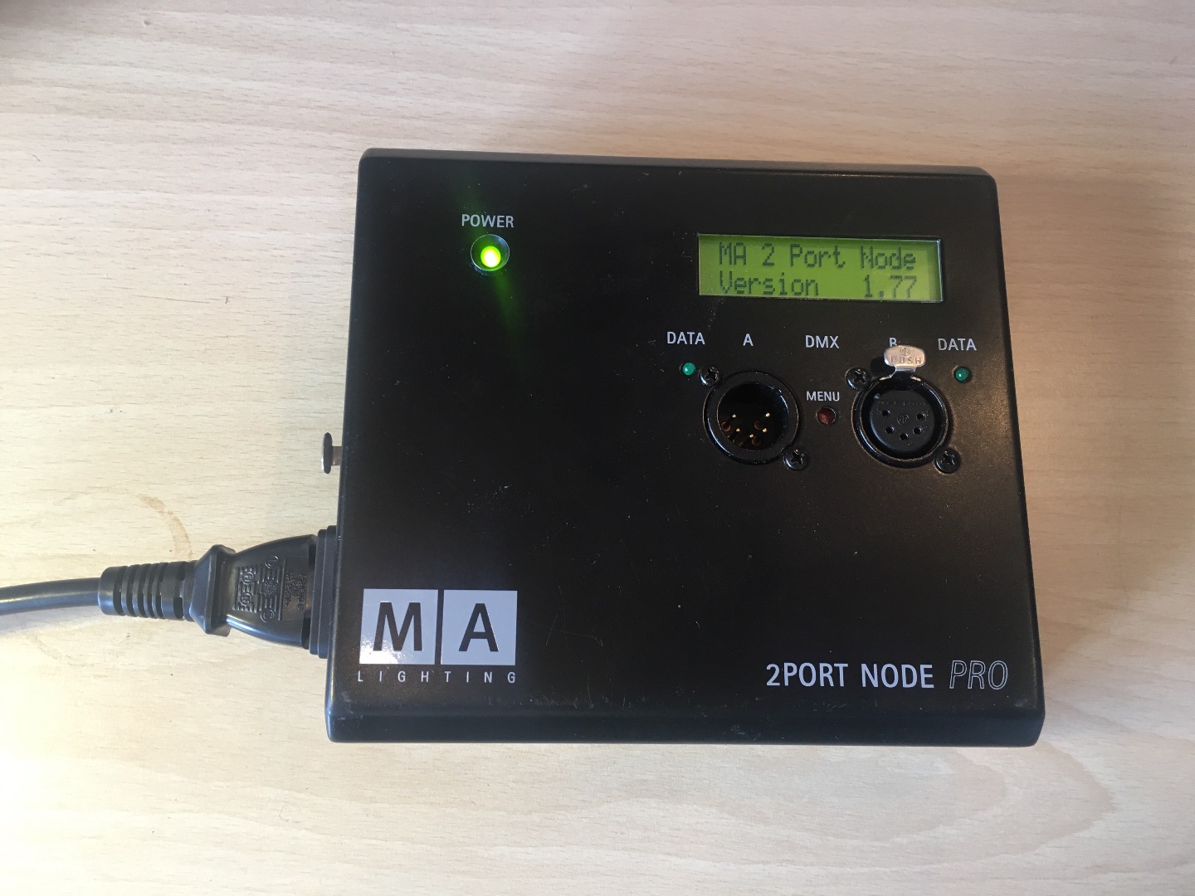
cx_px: 598
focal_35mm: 29
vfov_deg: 48.2
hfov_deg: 61.7
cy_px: 448
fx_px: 1001
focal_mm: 4.15
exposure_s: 1/33
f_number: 2.2
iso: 100
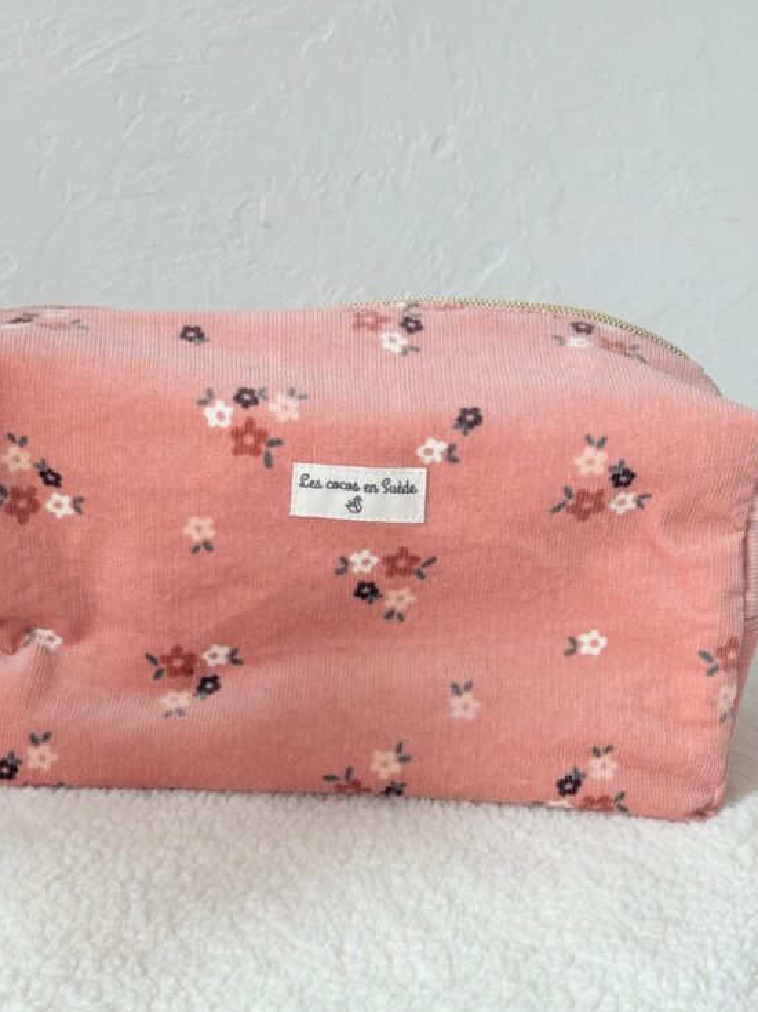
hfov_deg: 21.9
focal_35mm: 67
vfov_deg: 28.9
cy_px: 589
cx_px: 277
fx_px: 1957
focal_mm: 6.76
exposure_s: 1/107
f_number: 1.78
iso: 100
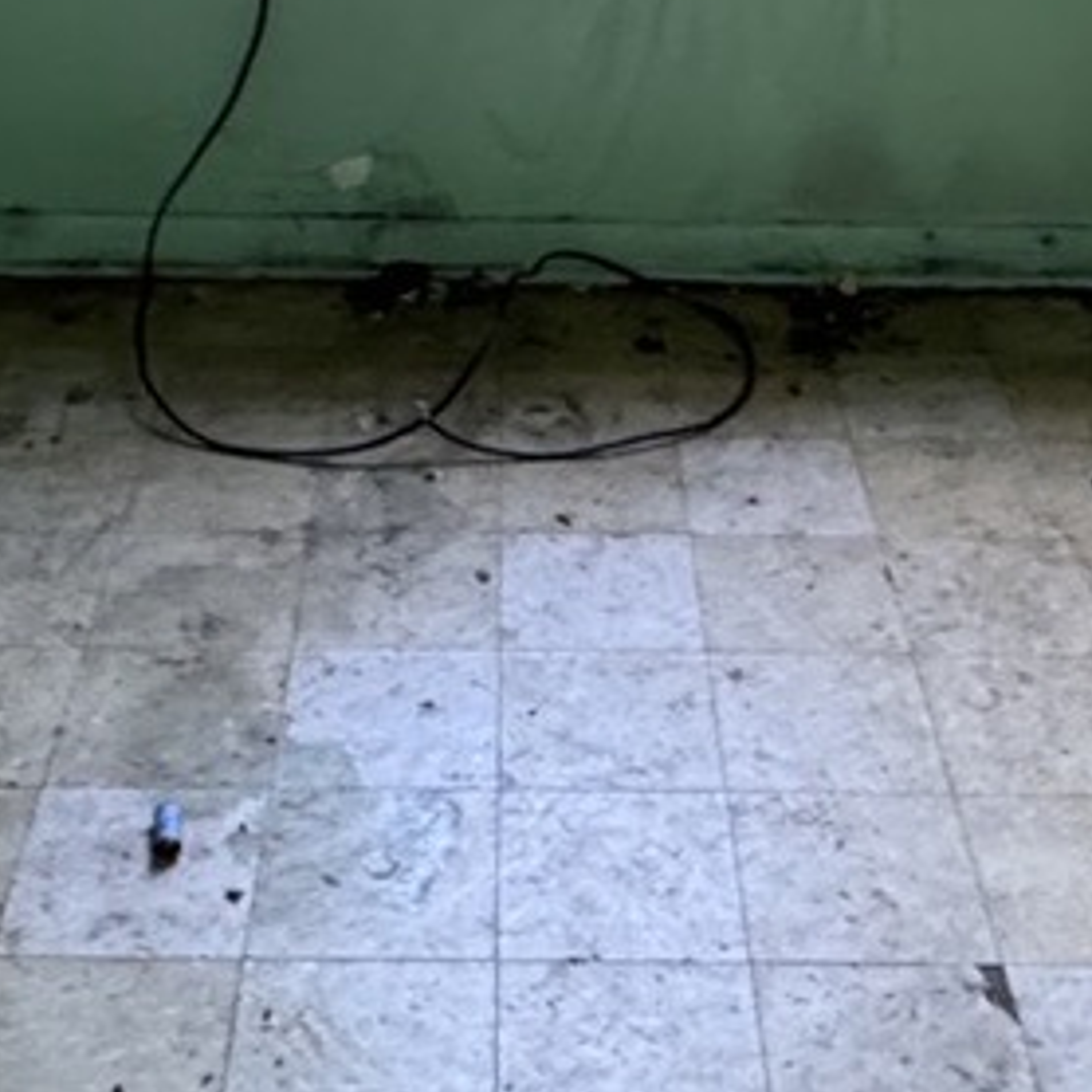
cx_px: 534
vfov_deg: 22.4
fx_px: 2284
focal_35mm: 64
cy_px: -519
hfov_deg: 26.9
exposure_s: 1/83
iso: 320
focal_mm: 2.22
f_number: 2.2
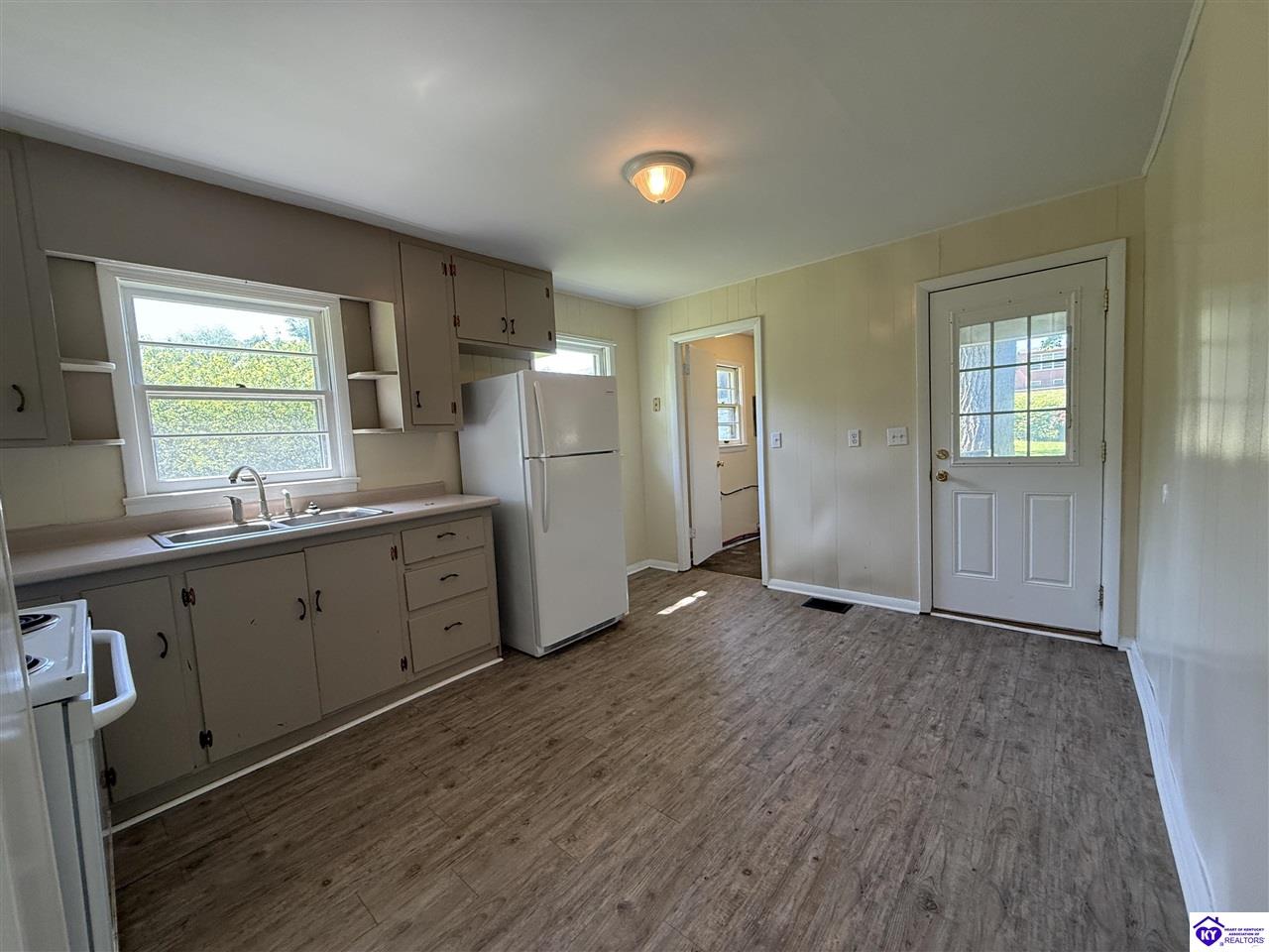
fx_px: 513
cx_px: 634
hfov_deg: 102.1
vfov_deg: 85.7
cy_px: 476
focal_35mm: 14
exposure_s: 1/120
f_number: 2.2
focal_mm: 2.22
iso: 200
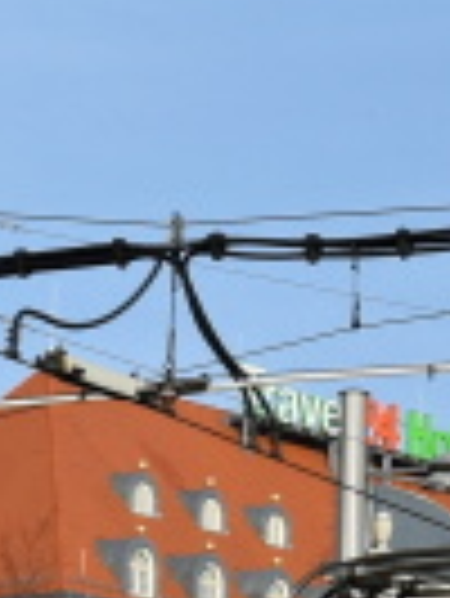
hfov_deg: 4.9
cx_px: 968
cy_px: 672
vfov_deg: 6.6
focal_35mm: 300
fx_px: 5186
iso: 200
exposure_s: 1/400
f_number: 10
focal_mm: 27
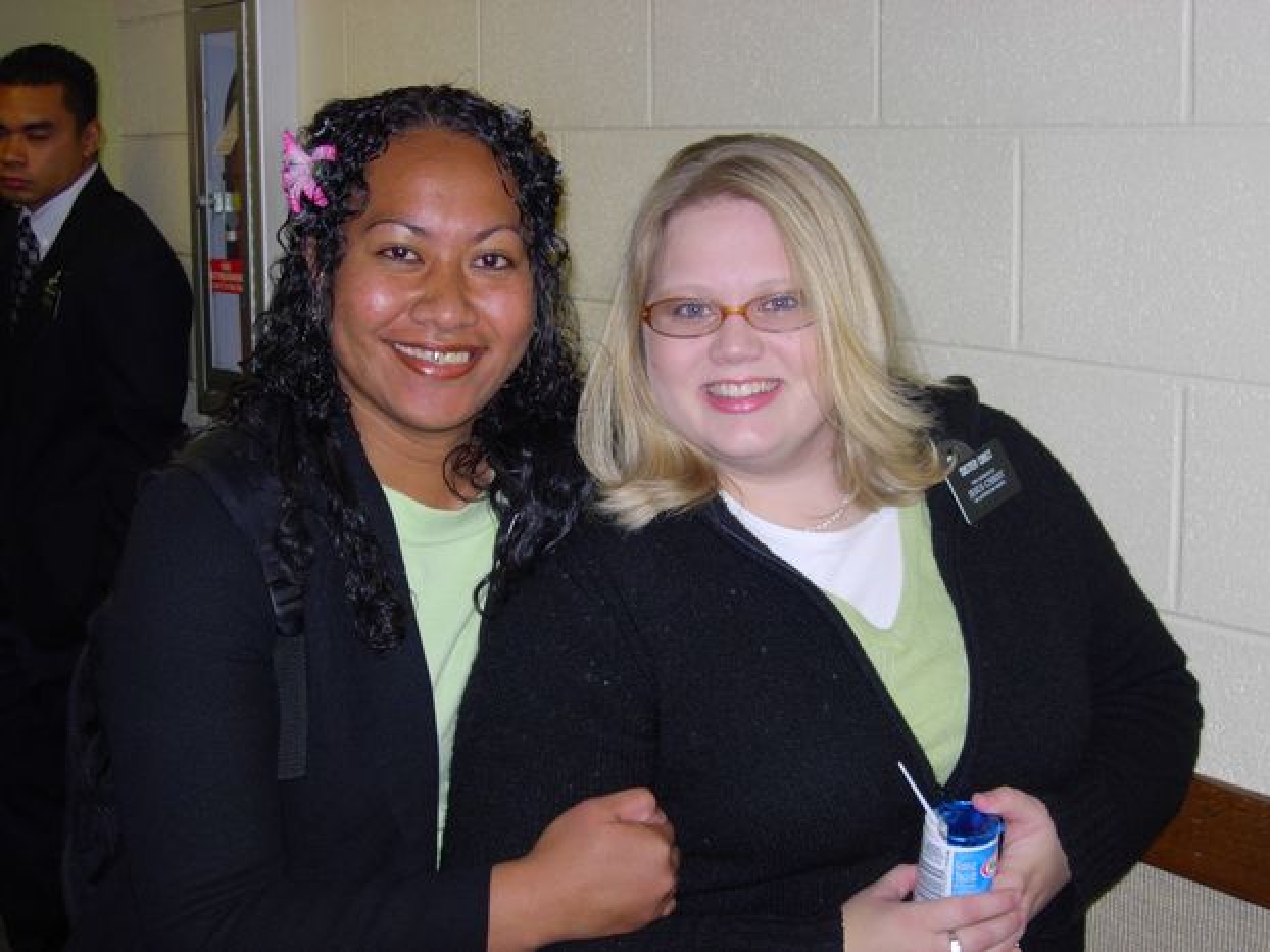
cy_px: 476
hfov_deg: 31.7
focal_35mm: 61
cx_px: 635
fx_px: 2237
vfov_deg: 24.0
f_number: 3.5
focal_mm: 12.7
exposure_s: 1/64
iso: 79
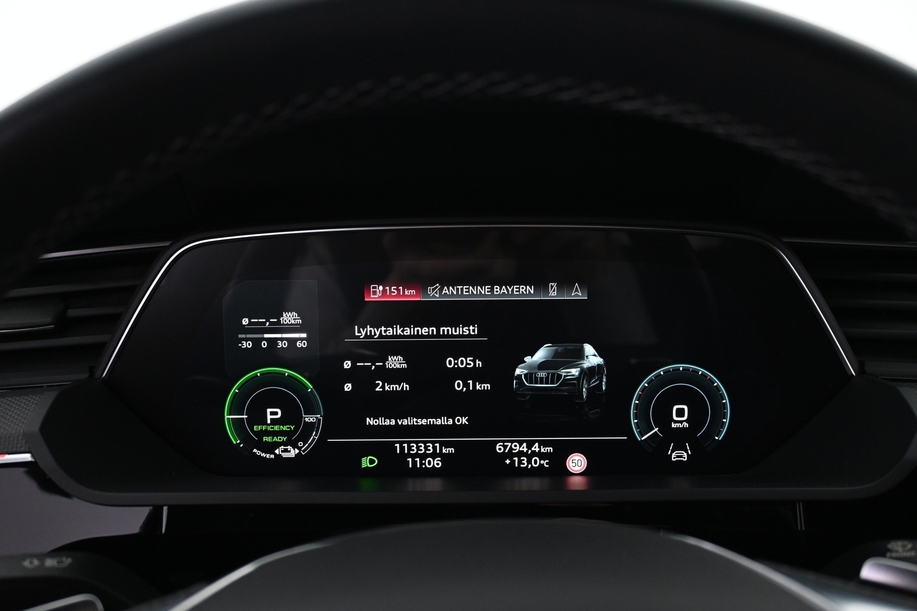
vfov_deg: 40.8
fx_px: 821
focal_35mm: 32
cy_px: 306
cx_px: 458
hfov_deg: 58.3
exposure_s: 1/30
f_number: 4
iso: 1400
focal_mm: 21.5
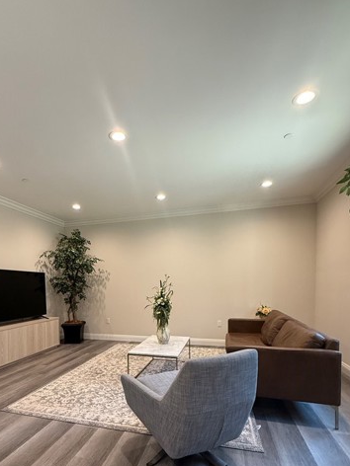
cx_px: 145
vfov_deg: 82.6
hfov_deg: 68.2
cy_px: 298
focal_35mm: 19
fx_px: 256
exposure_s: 1/120
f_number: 2.2
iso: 320
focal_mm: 2.22
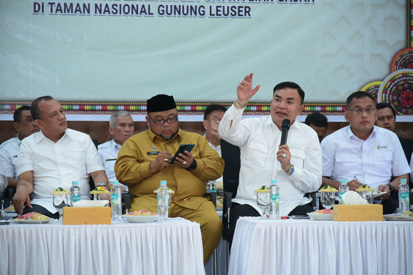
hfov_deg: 17.1
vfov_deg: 11.4
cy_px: 138
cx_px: 206
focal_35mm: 120
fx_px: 1377
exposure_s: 1/125
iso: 2500
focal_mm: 120
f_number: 4
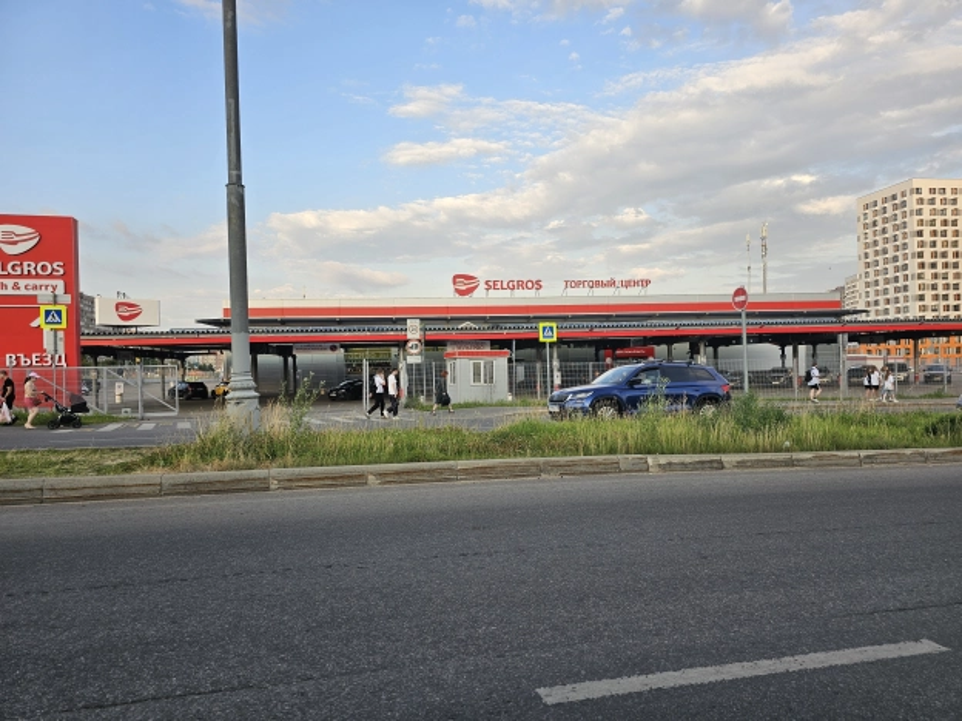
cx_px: 481
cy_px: 360
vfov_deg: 58.9
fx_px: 639
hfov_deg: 73.9
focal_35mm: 23
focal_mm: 6.3
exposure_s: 1/227
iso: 10
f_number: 1.7
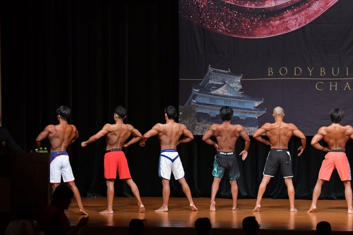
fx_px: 1470
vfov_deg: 9.1
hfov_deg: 13.7
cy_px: 118
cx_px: 176
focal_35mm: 150
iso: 5000
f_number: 5.6
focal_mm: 100
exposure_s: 1/400
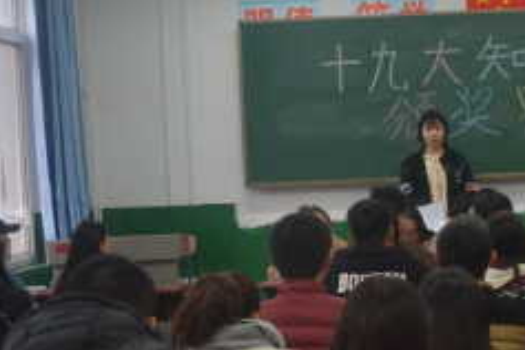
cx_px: 578
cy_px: 193
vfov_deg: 14.3
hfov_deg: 20.4
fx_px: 1393
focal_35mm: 96
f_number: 4
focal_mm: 21
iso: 450
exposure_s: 1/60
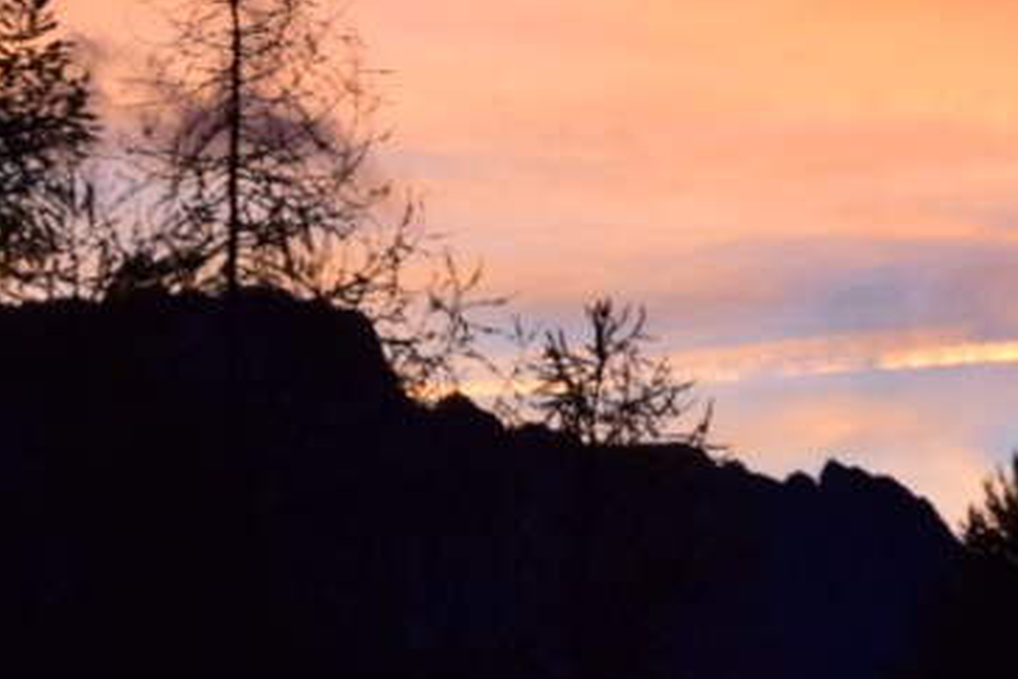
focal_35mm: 334
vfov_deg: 4.1
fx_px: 9448
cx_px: 1930
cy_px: -414
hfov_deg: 6.0
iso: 1600
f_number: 7.1
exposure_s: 1/60
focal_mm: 50
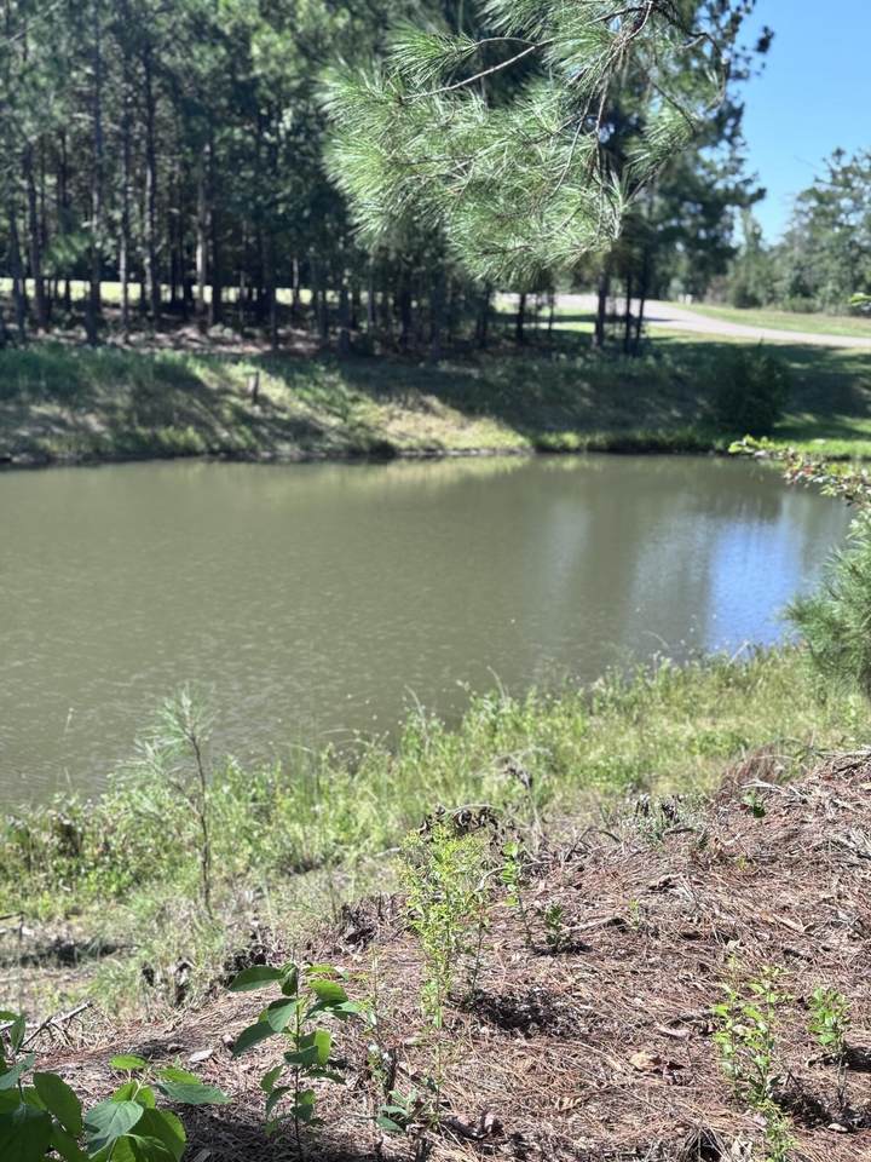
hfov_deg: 30.3
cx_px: 436
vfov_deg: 39.7
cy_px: 581
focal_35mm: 48
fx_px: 1610
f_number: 1.78
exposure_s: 1/1681
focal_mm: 6.76
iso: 64
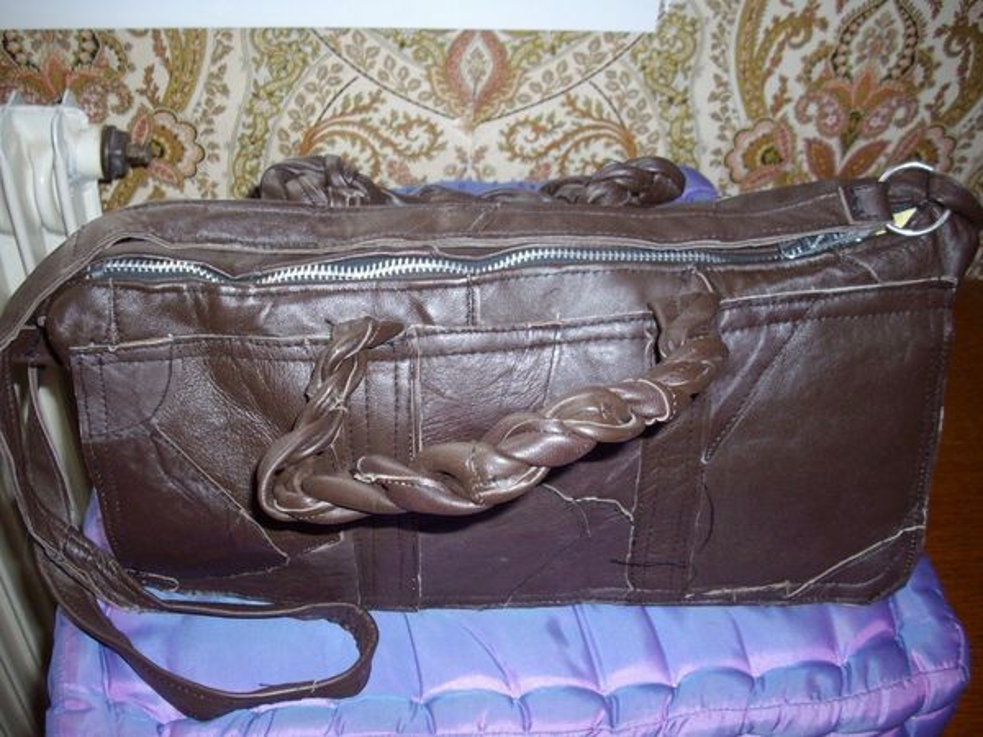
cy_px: 368
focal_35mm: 37
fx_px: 1051
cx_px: 492
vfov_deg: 38.7
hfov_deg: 50.1
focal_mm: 6.2
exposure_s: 1/50
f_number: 2.8
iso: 160
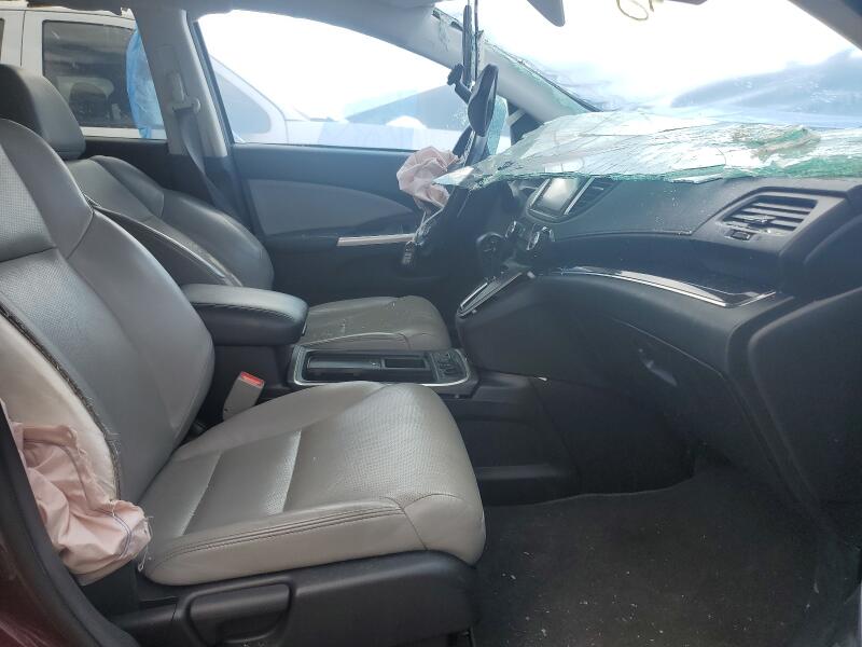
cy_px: 324
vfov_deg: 53.1
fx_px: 647
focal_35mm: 26
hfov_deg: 67.3
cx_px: 431
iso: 50
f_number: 1.5
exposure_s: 1/714
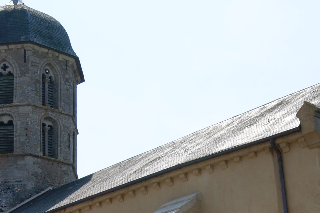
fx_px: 693
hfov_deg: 26.0
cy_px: 207
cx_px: 183
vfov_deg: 17.1
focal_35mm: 78
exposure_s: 1/200
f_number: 10
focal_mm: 18
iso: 100
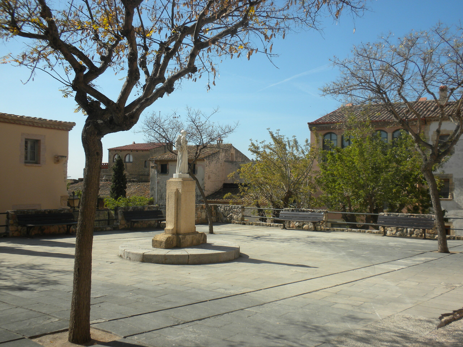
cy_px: 174
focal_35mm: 37
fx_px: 495
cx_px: 232
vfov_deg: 38.7
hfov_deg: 50.1
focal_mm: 6.6
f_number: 10
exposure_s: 1/122
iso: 64
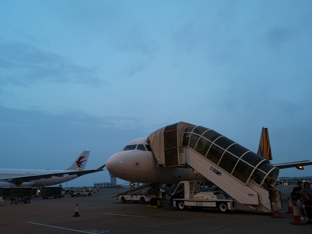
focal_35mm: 27
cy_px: 117
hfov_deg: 65.3
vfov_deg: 51.4
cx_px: 156
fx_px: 243
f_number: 1.8
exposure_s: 1/50
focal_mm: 3.95
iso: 100
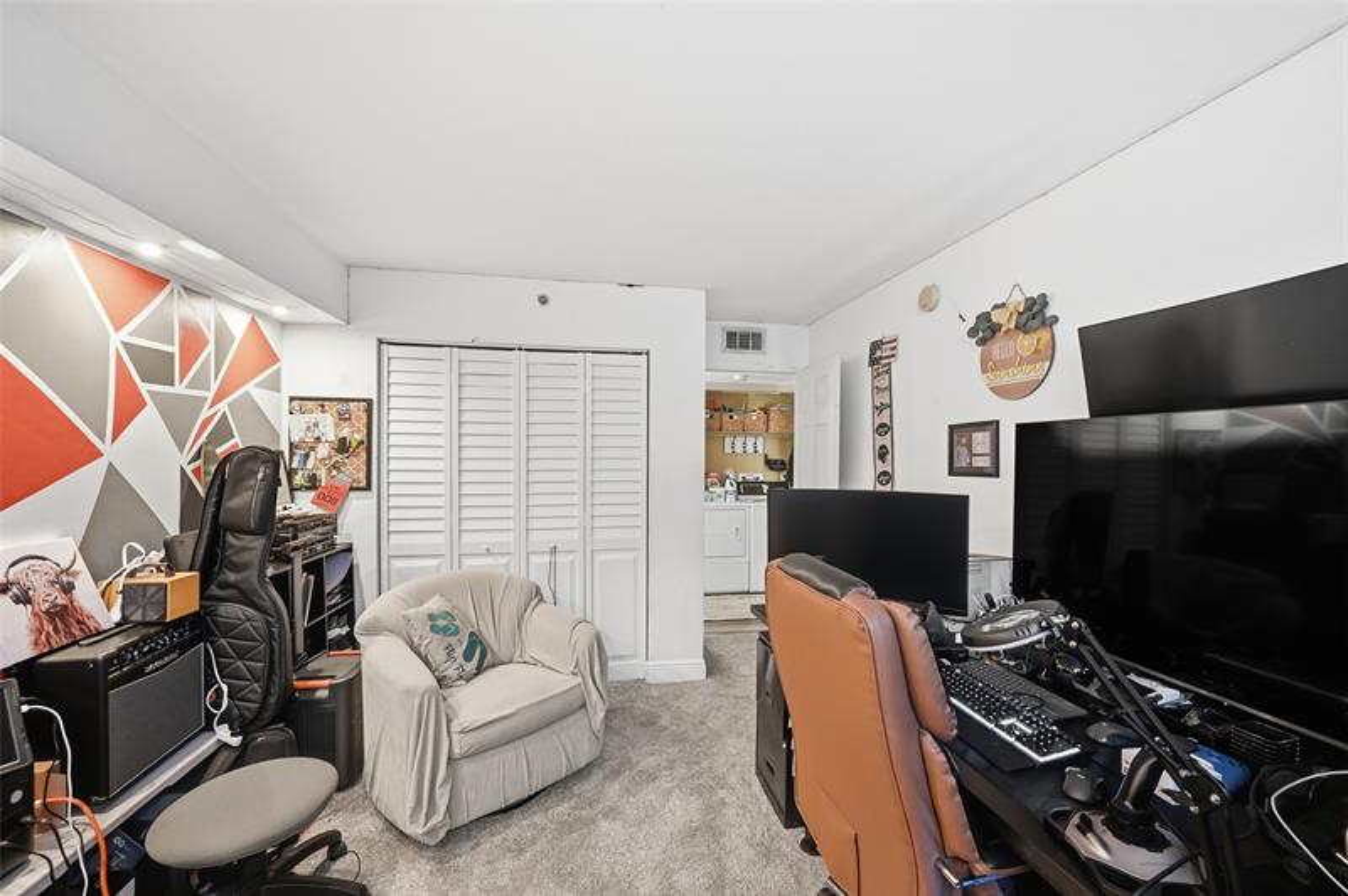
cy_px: 448
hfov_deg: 104.3
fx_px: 524
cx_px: 674
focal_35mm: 14
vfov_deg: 81.1
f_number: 8
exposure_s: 1/20
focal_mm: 14
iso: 400
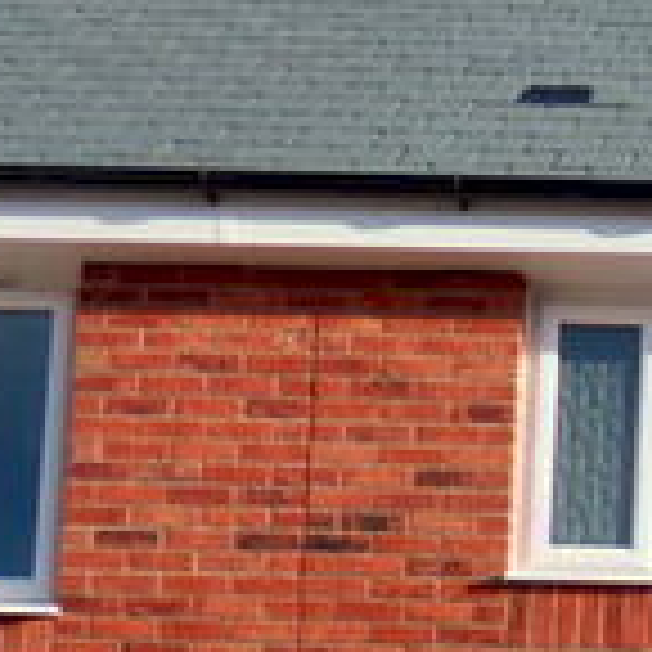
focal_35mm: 124
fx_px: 2642
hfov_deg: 13.2
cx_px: 1003
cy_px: 960
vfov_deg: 13.3
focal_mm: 5.04
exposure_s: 1/640
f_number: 3.2
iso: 100
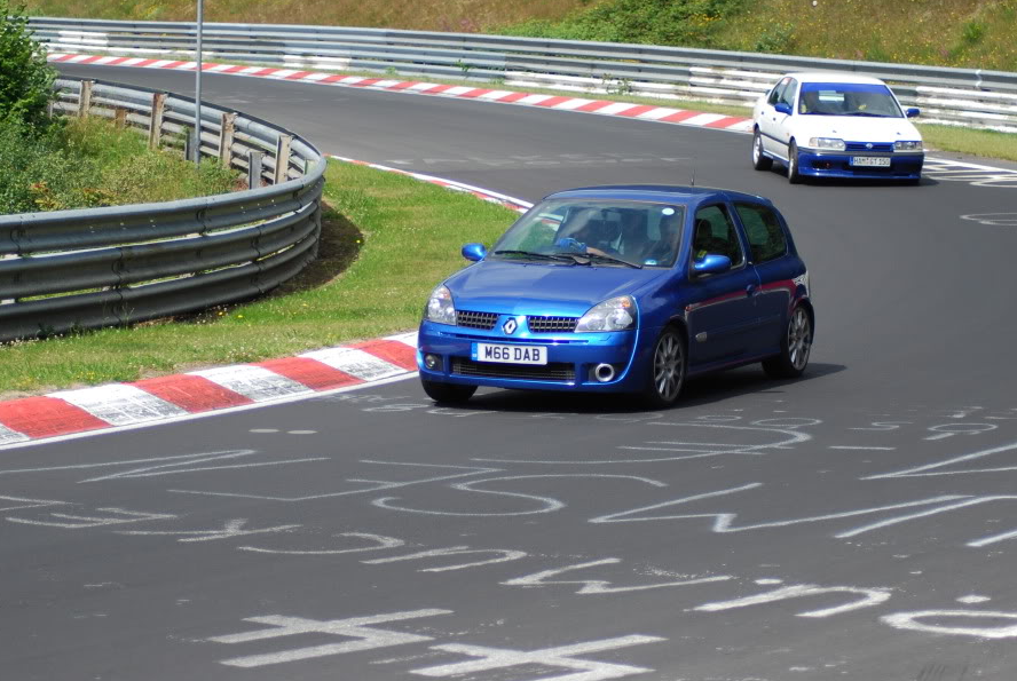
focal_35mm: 130
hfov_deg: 15.8
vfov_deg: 10.6
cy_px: 305
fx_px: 3666
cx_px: 468
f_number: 4
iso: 160
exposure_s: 1/1000
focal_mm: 75
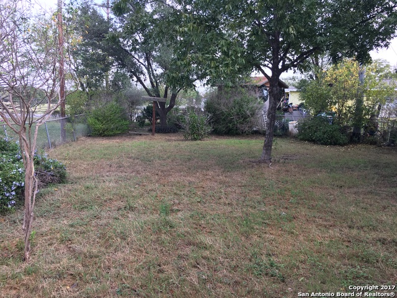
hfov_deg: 61.7
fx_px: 333
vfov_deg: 48.2
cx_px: 198
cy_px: 149
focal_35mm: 29
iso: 25
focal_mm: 4.15
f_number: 2.2
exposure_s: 1/147
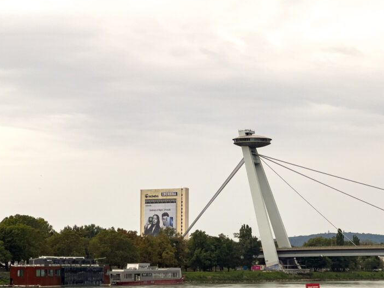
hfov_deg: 17.6
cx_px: 206
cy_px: 176
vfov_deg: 13.2
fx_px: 1242
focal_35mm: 112
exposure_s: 1/900
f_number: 2.8
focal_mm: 9
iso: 32
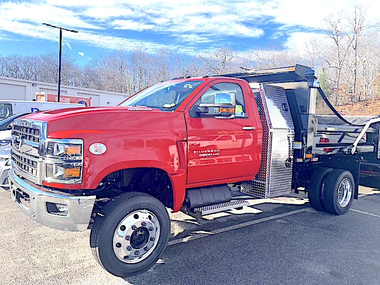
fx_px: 307
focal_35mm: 28
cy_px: 142
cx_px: 190
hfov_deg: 63.4
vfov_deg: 49.7
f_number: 1.8
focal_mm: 3.99
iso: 20
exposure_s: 1/934
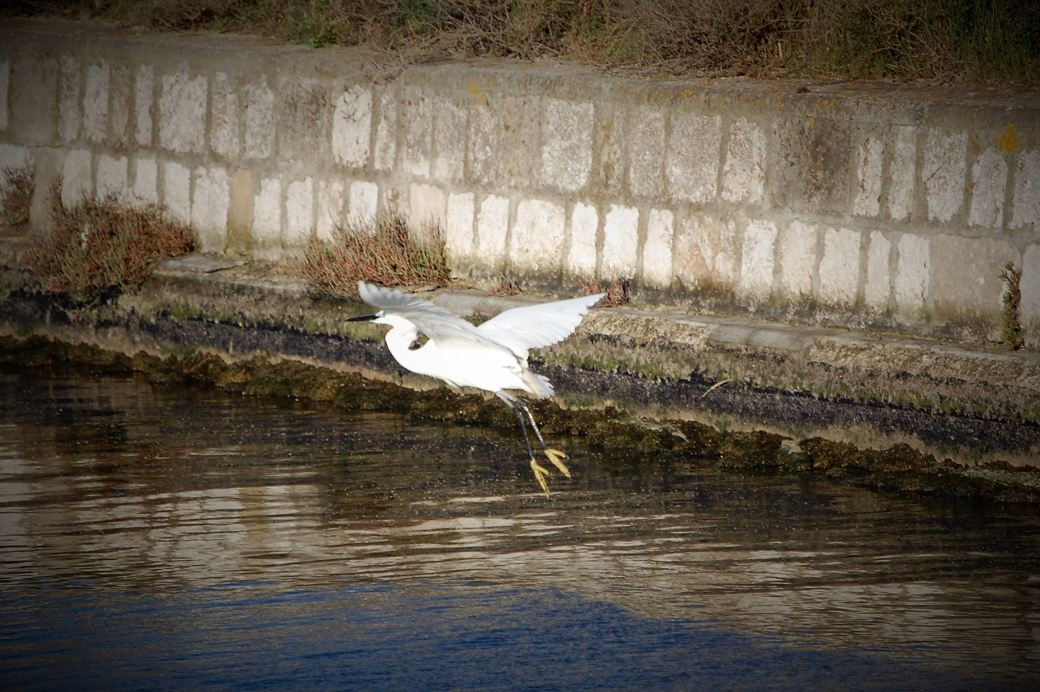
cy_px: 346
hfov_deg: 6.9
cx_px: 520
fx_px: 8659
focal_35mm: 300
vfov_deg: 4.6
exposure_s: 1/1600
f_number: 5.6
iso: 400
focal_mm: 200
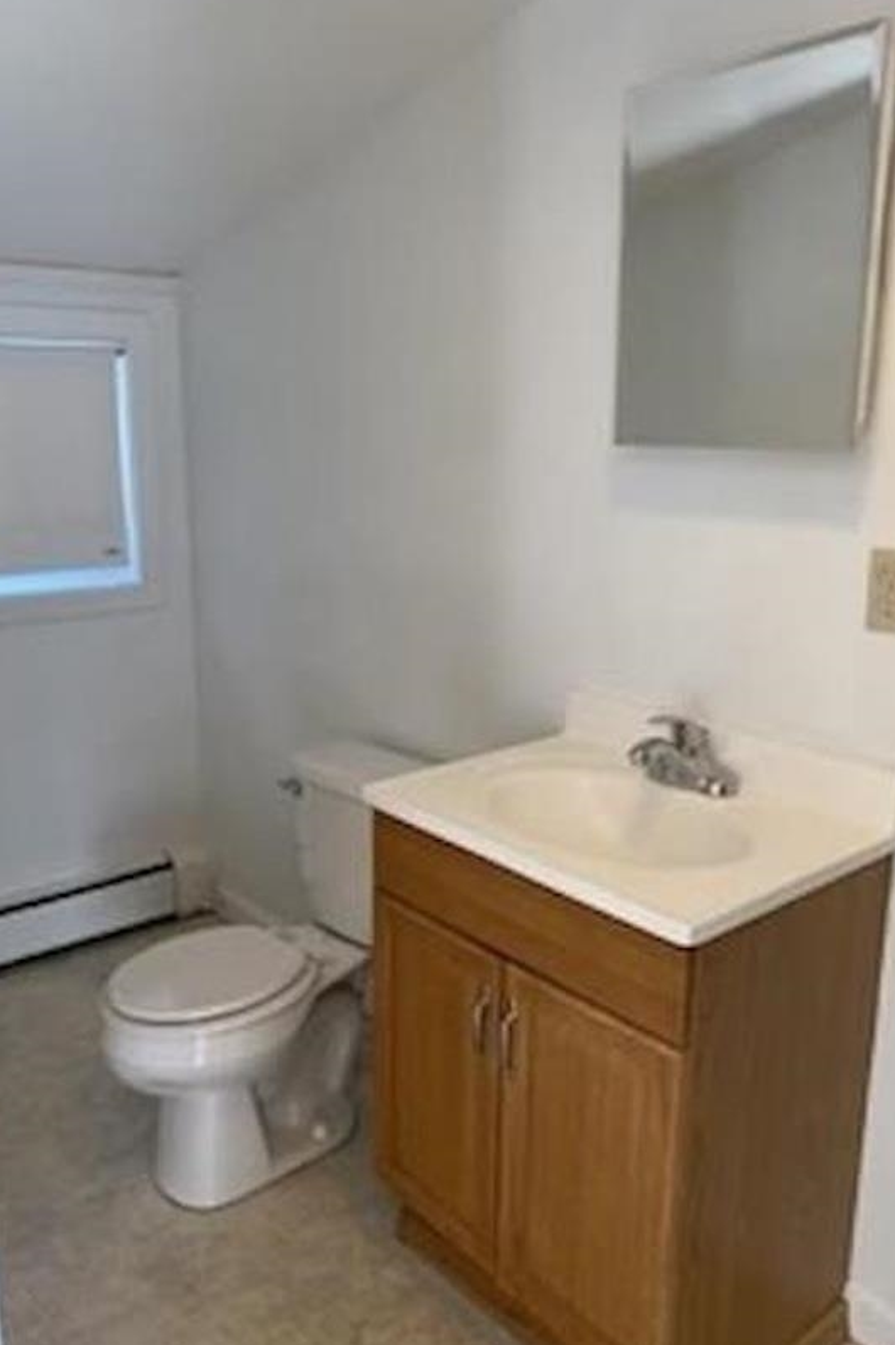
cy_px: 670
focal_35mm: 29
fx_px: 1082
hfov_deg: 44.9
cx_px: 458
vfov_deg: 63.7
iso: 100
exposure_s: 1/60
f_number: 1.8
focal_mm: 4.25
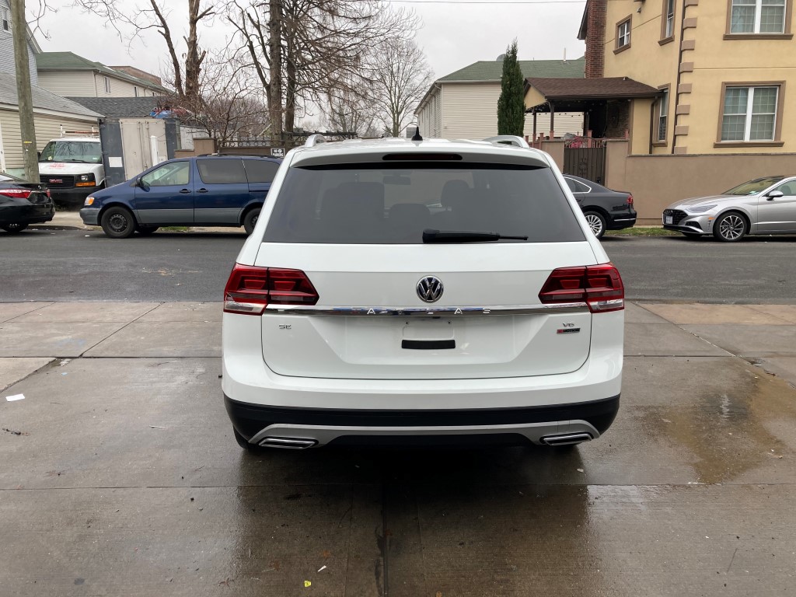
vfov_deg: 49.7
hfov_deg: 63.4
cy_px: 298
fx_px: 644
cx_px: 398
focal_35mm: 28
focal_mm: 3.99
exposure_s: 1/206
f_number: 1.8
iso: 20
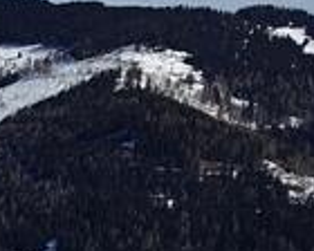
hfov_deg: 9.9
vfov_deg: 9.0
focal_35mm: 165
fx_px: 1533
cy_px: 413
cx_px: -493
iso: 50
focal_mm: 6.06
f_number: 1.6
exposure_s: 1/3422
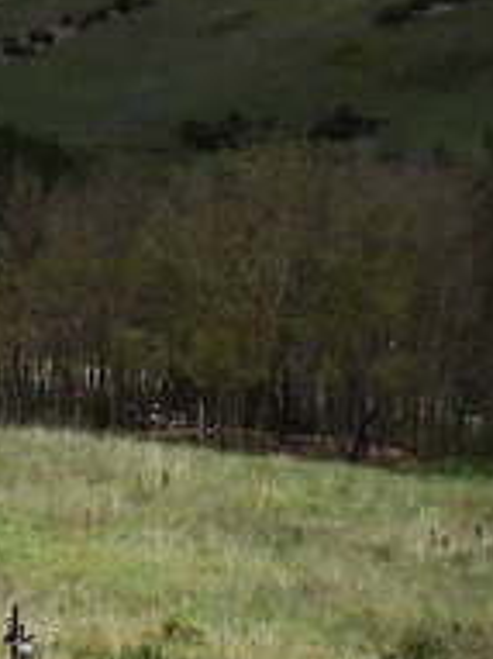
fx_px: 3061
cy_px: 121
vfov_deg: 12.2
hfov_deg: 8.0
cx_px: -962
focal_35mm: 161
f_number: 3.2
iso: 100
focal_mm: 4.3
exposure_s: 1/2000
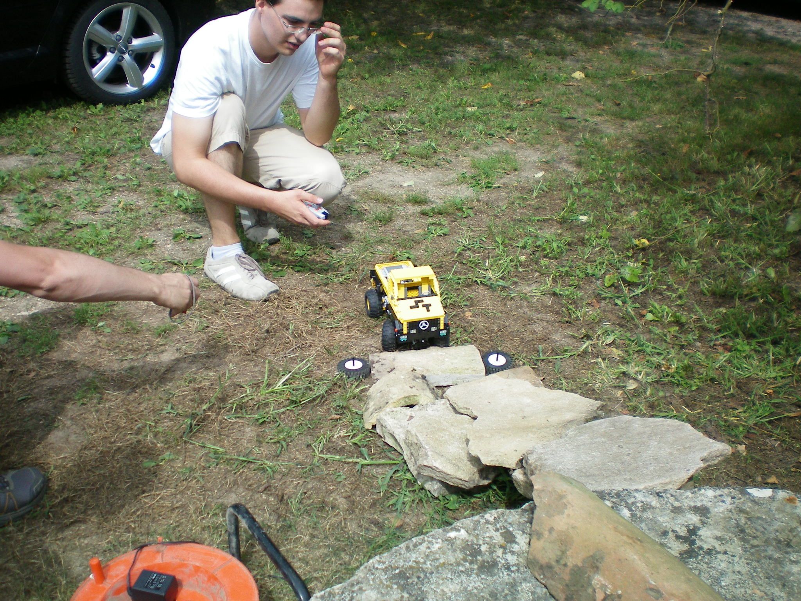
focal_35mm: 38
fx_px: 879
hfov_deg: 49.0
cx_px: 400
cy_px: 300
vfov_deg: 37.7
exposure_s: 1/500
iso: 64
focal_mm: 6.3
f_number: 3.1
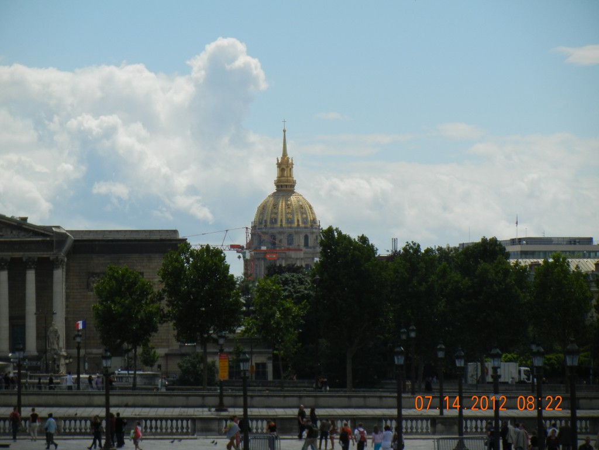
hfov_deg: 9.9
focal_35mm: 200
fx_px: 3461
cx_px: 300
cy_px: 225
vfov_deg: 7.4
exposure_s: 1/452
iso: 160
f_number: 9.4
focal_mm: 36
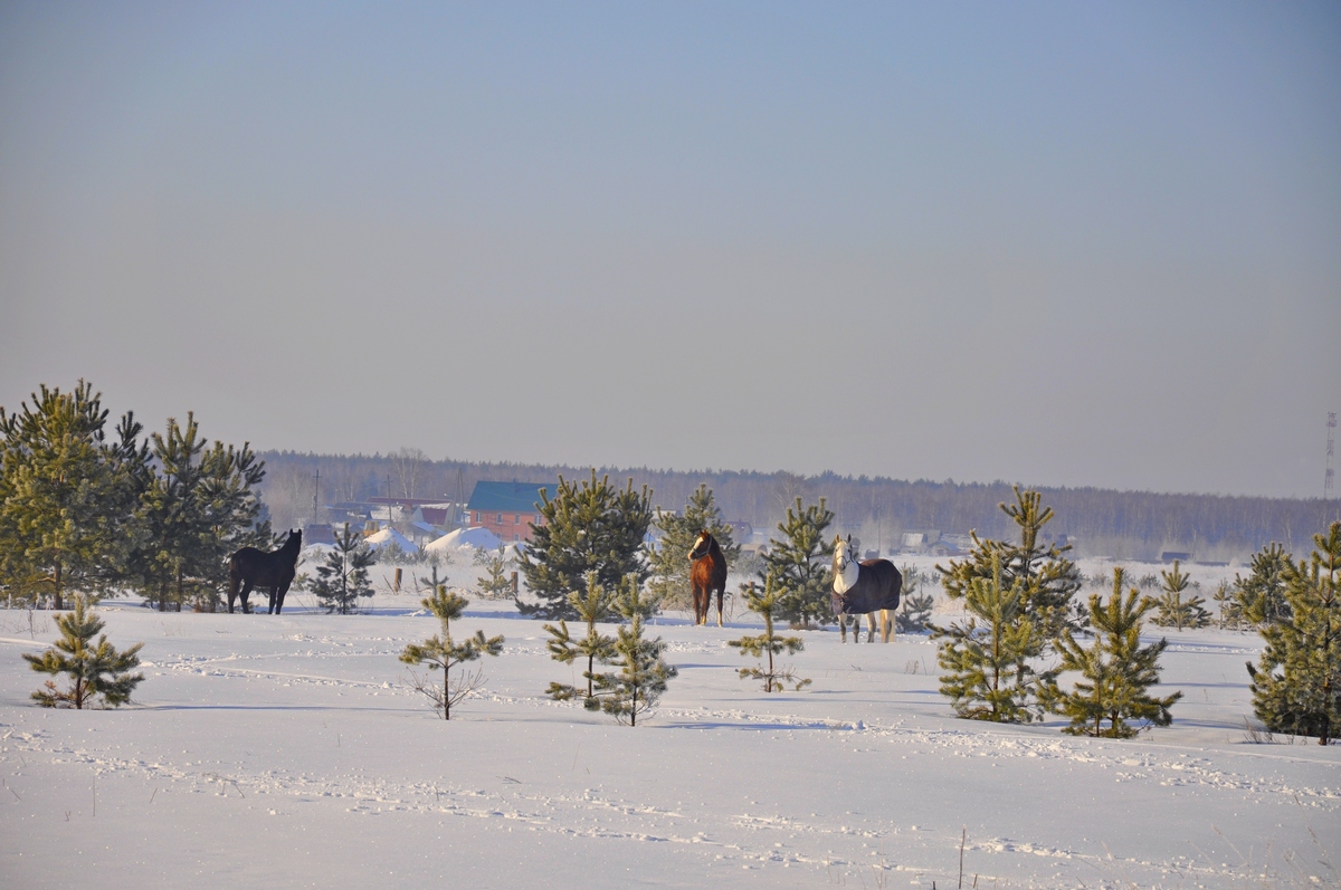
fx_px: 5860
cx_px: 670
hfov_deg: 13.1
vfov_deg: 8.7
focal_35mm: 158
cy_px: 445
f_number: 6.7
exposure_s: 1/750
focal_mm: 105
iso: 200
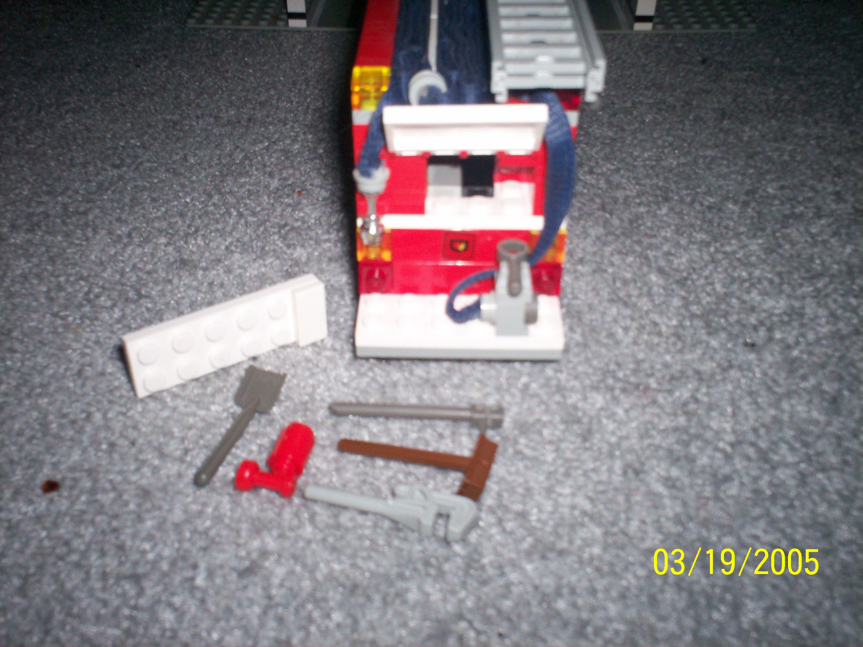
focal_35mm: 36
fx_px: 898
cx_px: 432
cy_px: 324
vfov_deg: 39.7
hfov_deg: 51.4
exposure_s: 1/60
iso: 140
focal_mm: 6
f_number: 4.5
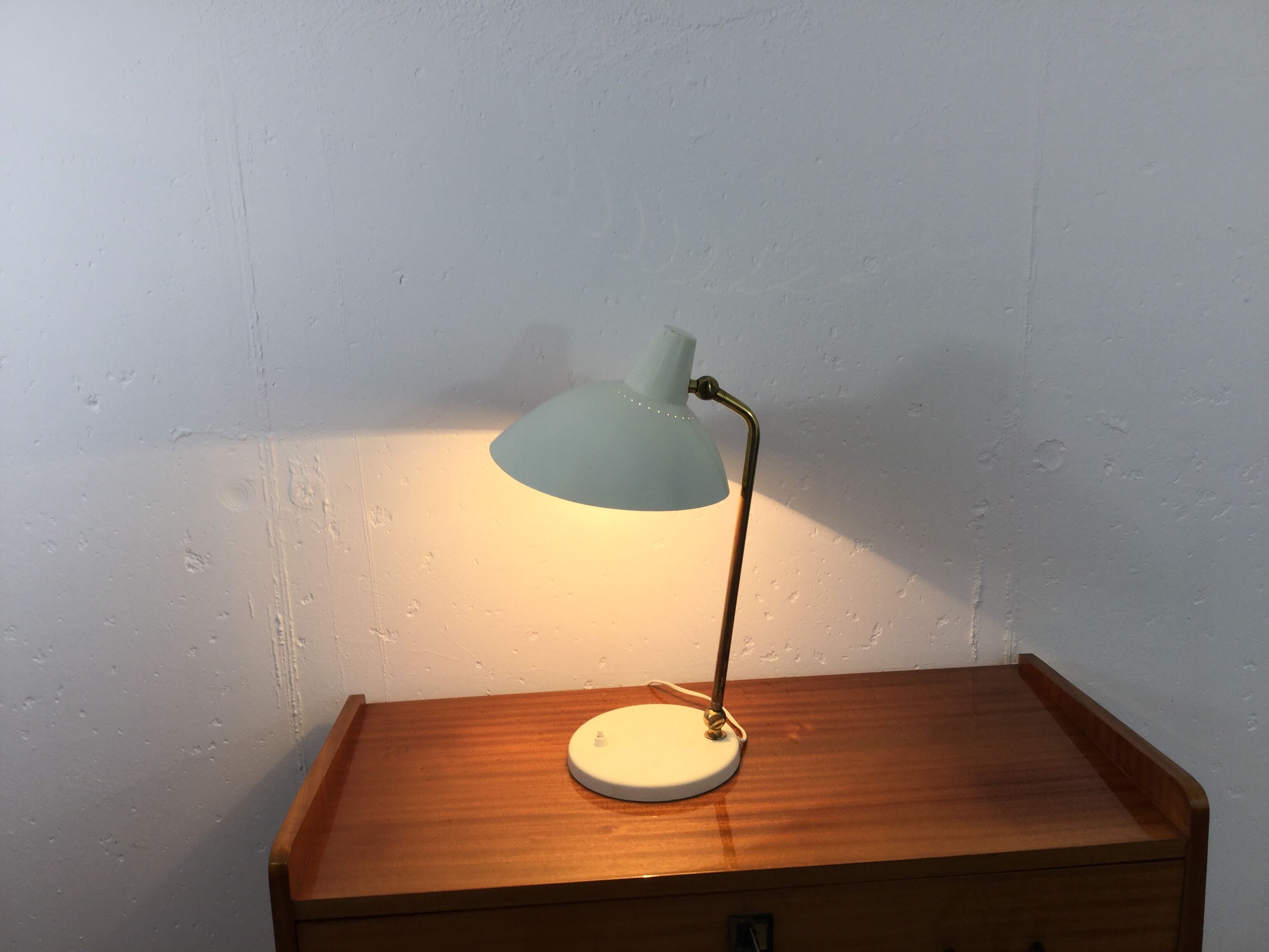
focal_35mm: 31
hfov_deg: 58.4
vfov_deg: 45.4
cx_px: 634
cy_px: 476
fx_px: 1136
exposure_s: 1/50
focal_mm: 3.3
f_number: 2.4
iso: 25
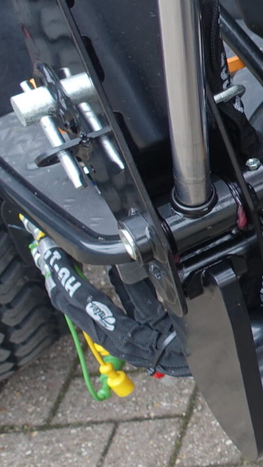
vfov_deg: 24.8
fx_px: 1053
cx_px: 695
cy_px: 144
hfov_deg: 11.1
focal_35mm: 85
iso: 125
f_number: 2.8
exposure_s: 1/50
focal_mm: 8.8
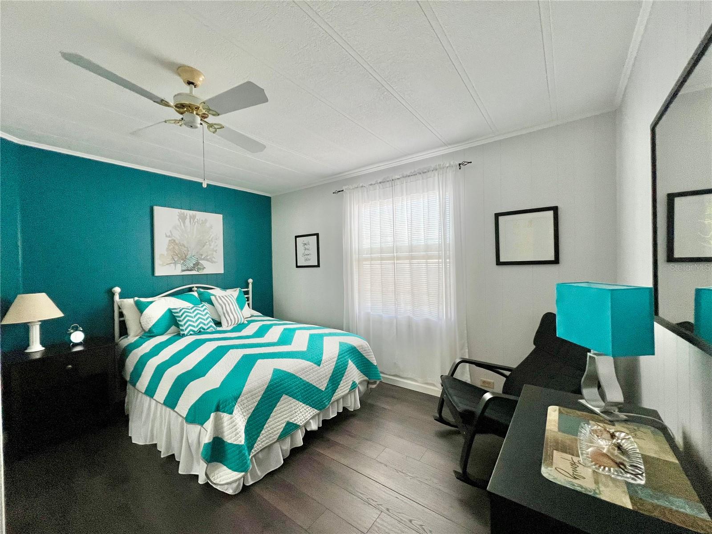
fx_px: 267
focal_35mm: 13
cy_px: 267
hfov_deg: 106.2
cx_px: 356
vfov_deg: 89.9
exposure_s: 1/120
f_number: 1.8
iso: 125
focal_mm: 1.57
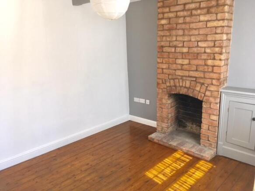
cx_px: 128
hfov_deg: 61.7
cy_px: 96
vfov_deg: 48.2
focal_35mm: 29
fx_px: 214
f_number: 2.2
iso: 32
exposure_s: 1/100
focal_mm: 4.15
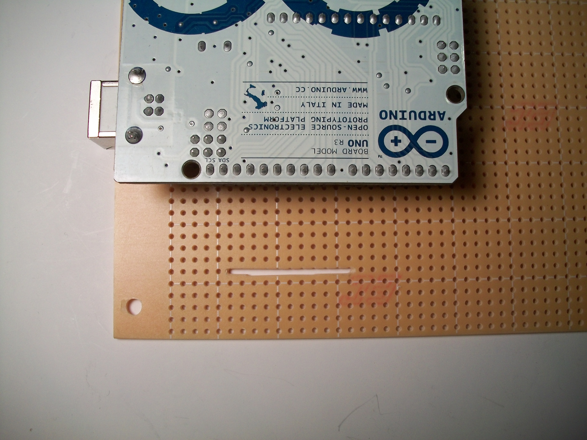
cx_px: 294
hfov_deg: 56.8
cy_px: 220
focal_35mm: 32
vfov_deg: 44.2
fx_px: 543
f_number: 2.9
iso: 80
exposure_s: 1/100
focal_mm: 5.7
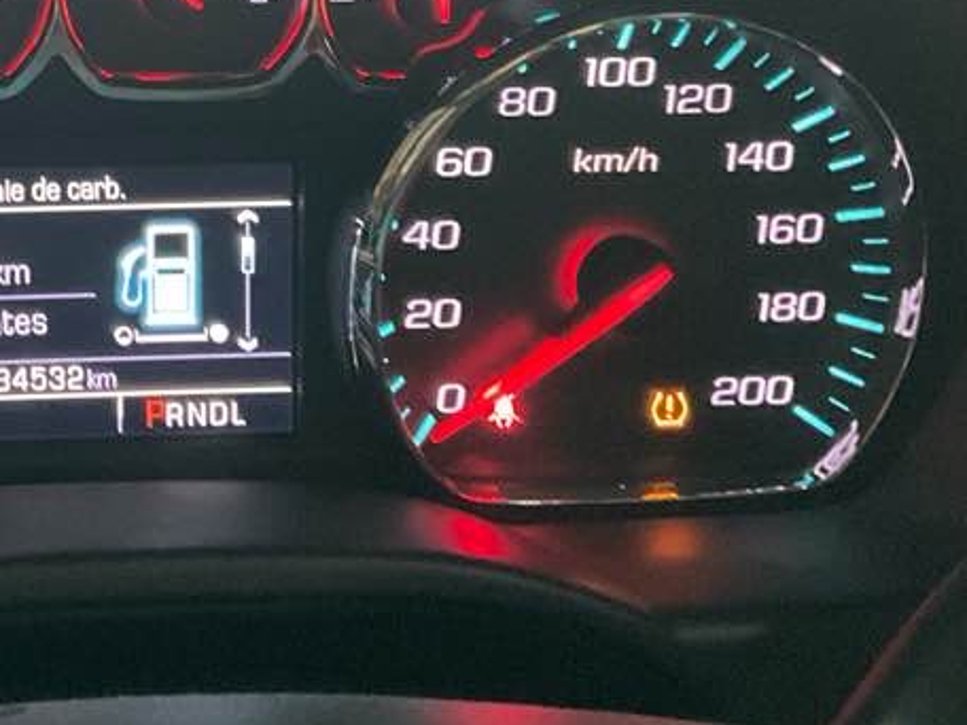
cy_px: 21
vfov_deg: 19.9
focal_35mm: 72
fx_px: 2011
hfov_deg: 25.4
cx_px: -54
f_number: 1.8
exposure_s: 1/24
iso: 400
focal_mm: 3
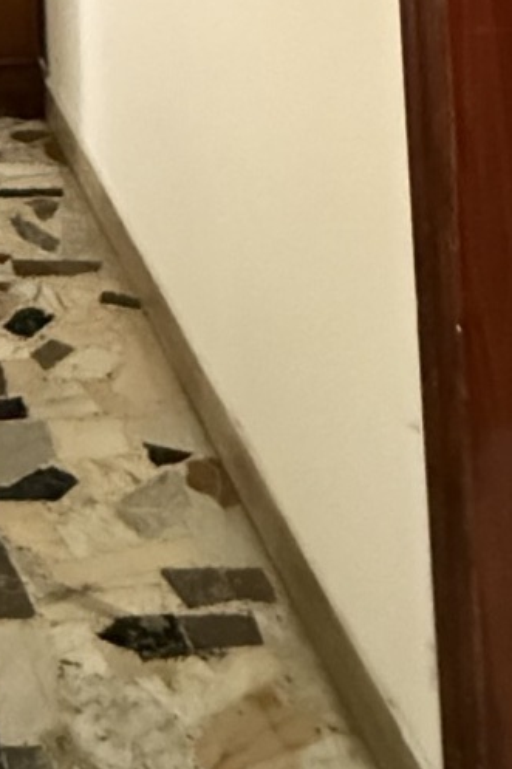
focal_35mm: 75
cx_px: -218
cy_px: -627
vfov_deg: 19.7
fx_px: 1601
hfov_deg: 16.8
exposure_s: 1/30
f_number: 2.2
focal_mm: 2.22
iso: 3200
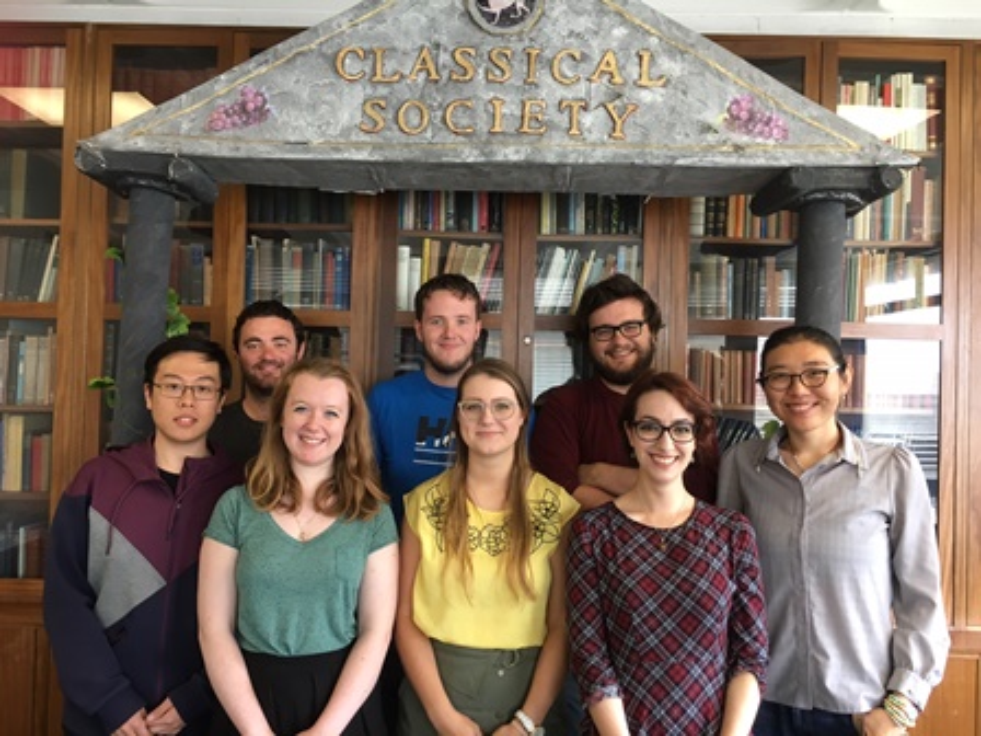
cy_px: 368
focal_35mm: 29
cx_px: 490
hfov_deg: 61.7
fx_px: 822
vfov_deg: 48.2
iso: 80
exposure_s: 1/33
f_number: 2.2
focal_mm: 4.15
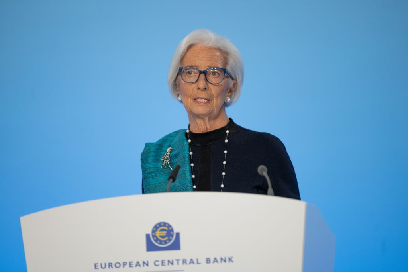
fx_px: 2267
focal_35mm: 200
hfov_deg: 10.3
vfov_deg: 6.9
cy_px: 136
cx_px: 204
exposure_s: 1/160
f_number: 2.8
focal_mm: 200
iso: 640
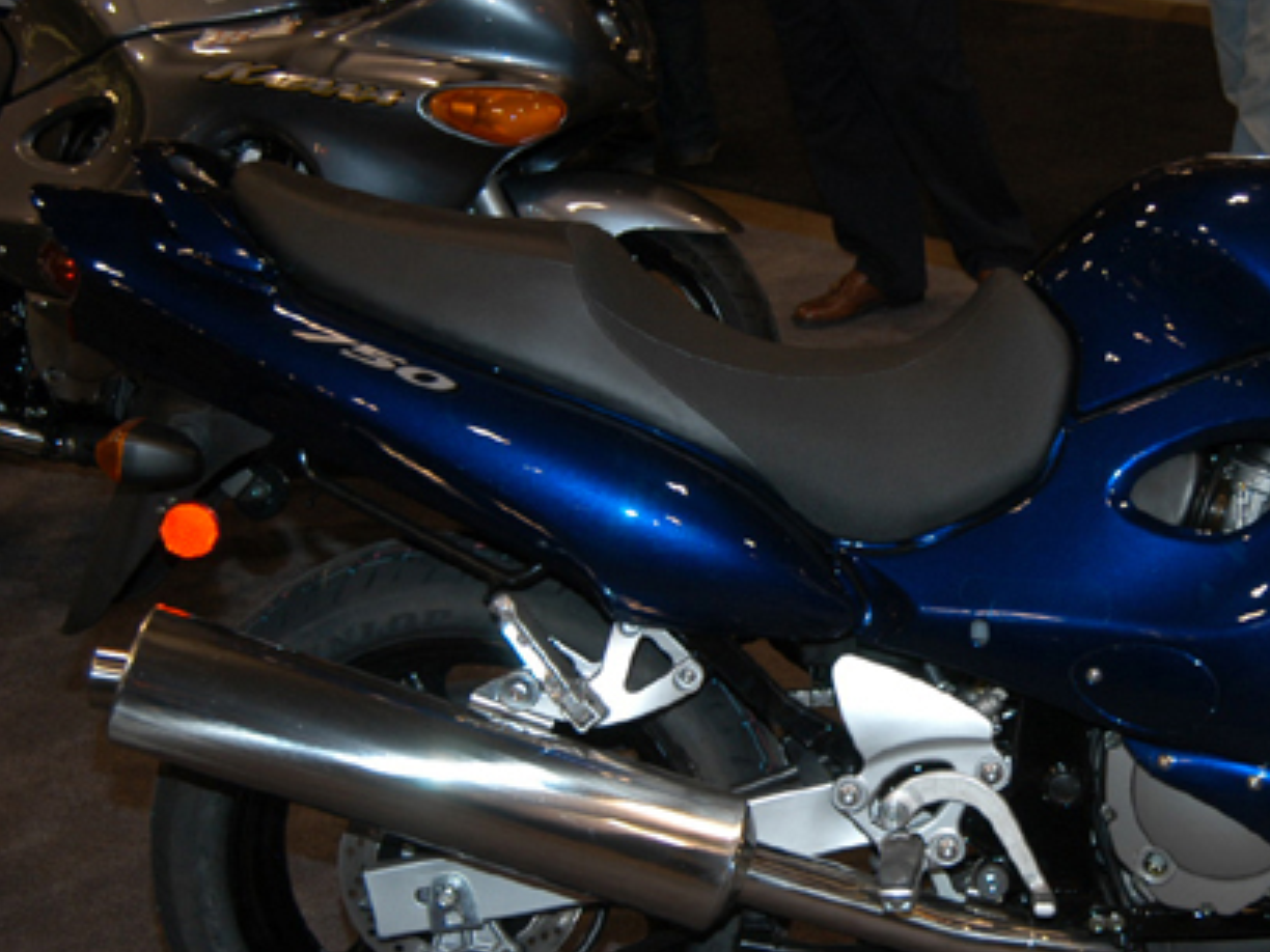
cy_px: 526
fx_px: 2458
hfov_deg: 28.2
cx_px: 1051
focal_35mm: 67
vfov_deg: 21.9
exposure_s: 1/60
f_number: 5
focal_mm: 28
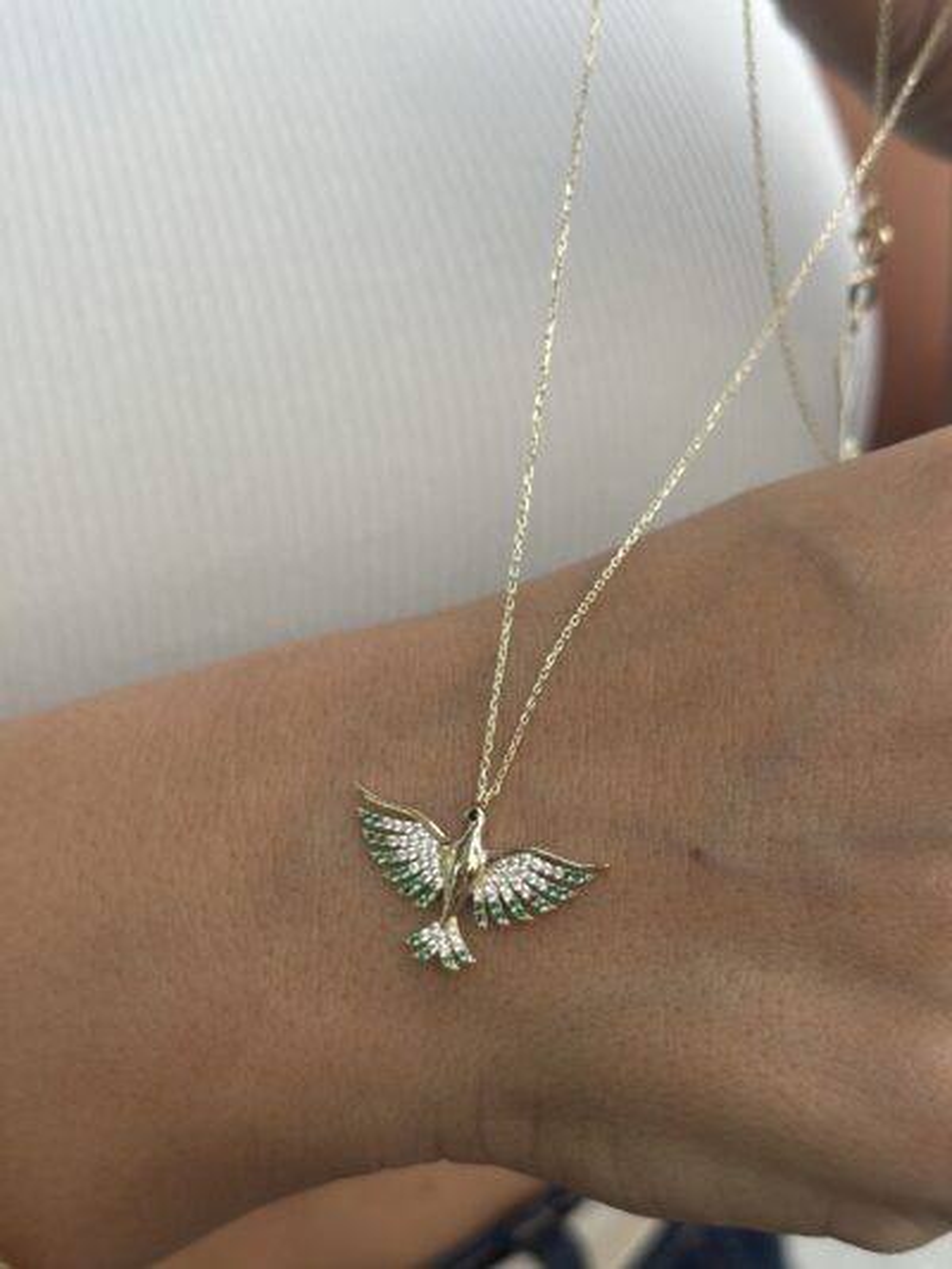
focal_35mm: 48
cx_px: 476
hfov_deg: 30.3
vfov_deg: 39.6
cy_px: 634
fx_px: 1759
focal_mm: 6.86
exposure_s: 1/458
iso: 80
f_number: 1.78
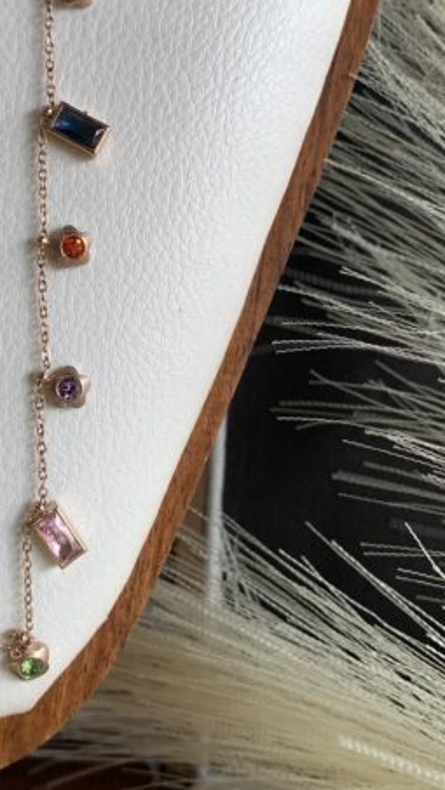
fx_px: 1048
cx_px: 92
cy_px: 296
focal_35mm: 50
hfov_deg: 23.6
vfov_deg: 41.0
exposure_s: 1/100
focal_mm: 4.25
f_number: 1.8
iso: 32
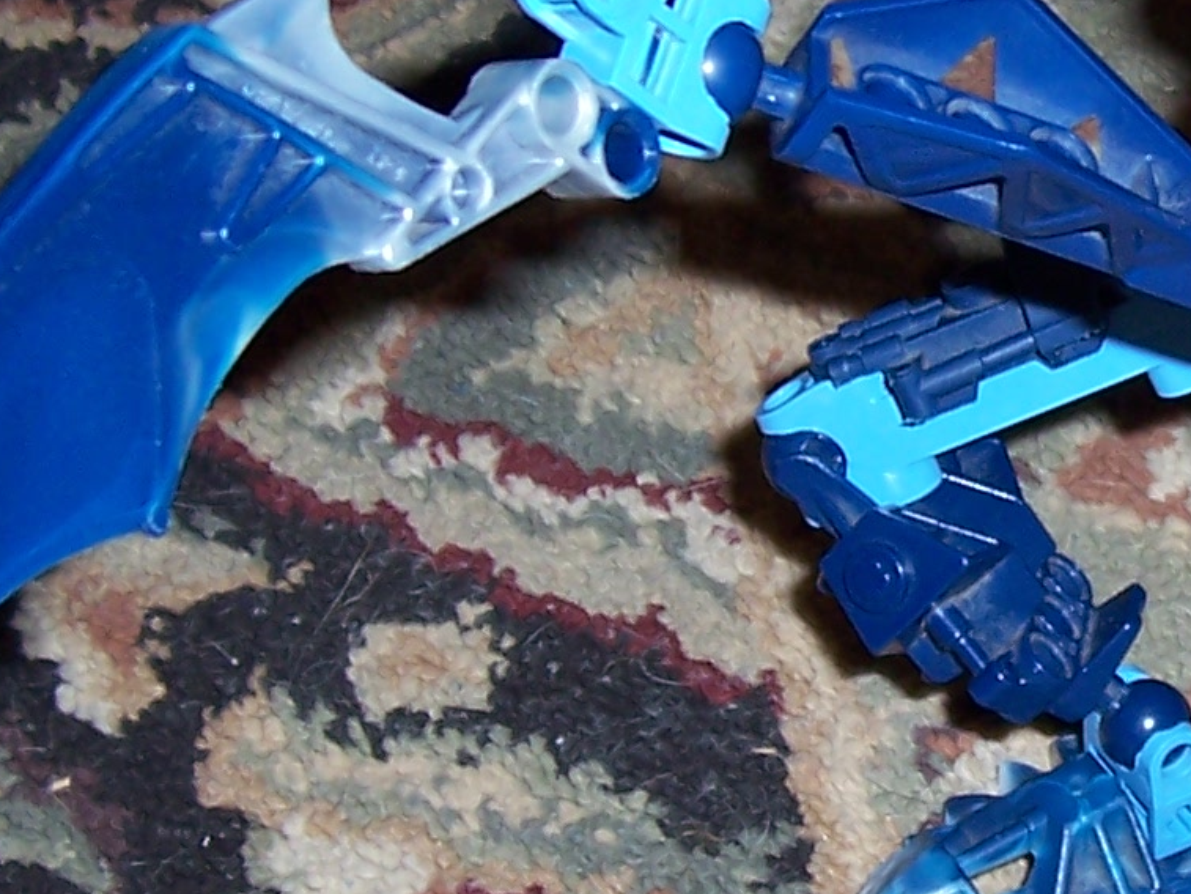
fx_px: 3957
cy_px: 375
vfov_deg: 12.9
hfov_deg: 16.6
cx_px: 1336
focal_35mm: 115
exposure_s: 1/60
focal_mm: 5.6
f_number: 2.7
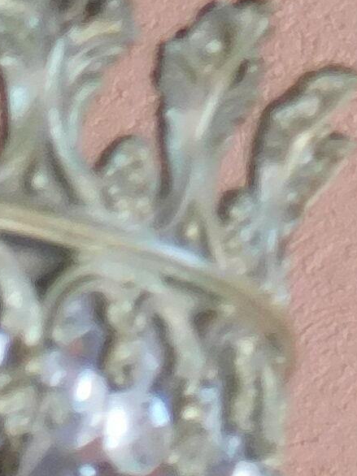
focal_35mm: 354
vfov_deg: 5.6
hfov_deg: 4.1
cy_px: -18
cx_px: -660
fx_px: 4871
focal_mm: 8
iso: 250
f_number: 3.7
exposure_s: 1/30
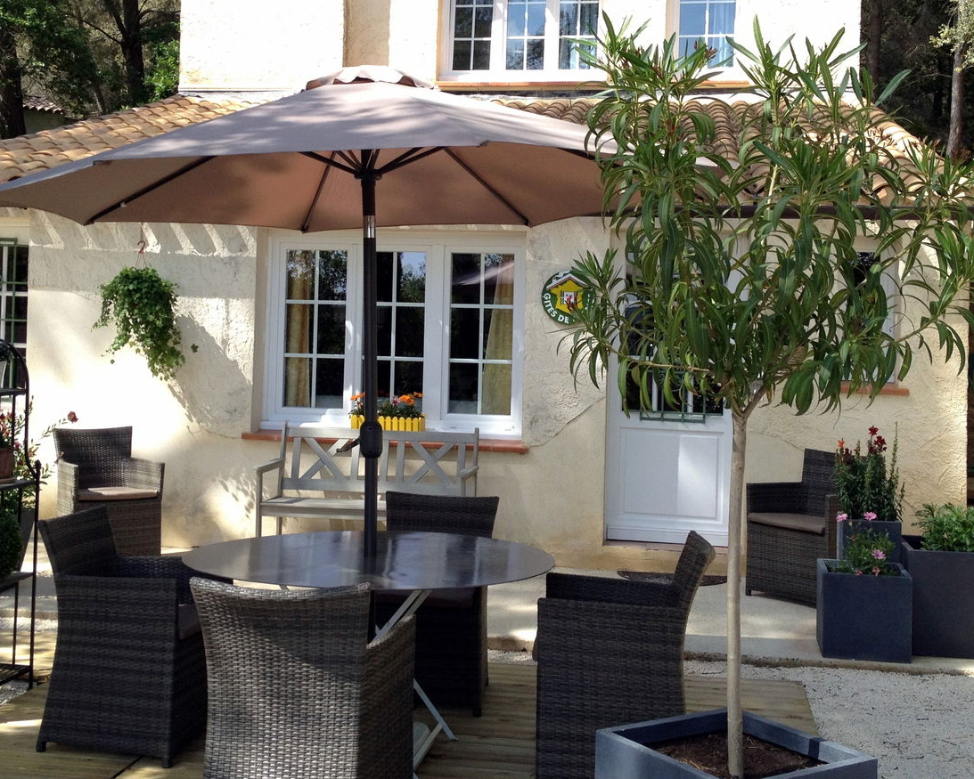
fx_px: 1442
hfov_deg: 37.3
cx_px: 446
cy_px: 316
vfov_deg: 30.2
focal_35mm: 50
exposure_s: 1/657
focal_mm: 4.28
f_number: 2.4
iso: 80
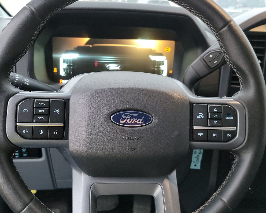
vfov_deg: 44.5
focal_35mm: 33
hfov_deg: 54.2
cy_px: 100
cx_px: 122
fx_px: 260
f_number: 1.8
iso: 1220
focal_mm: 6.7
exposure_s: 1/59
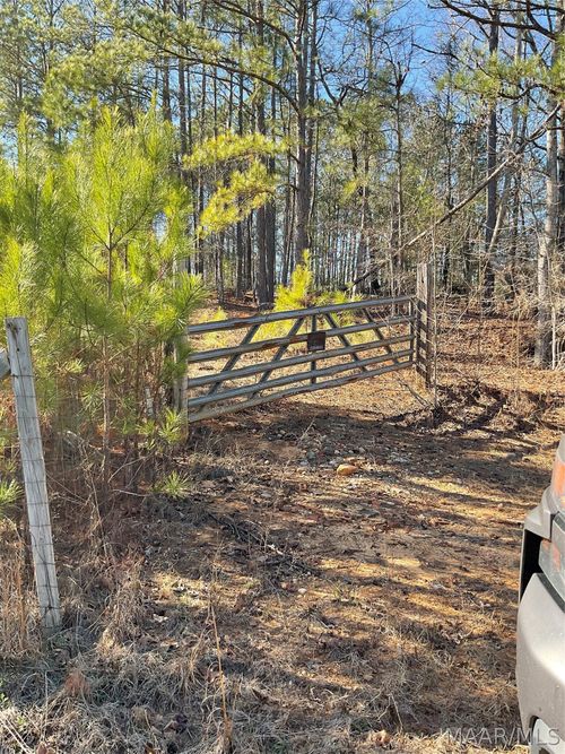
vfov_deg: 61.7
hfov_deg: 48.2
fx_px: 631
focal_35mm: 29
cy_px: 377
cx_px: 282
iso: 16
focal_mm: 3
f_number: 1.8
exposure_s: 1/264
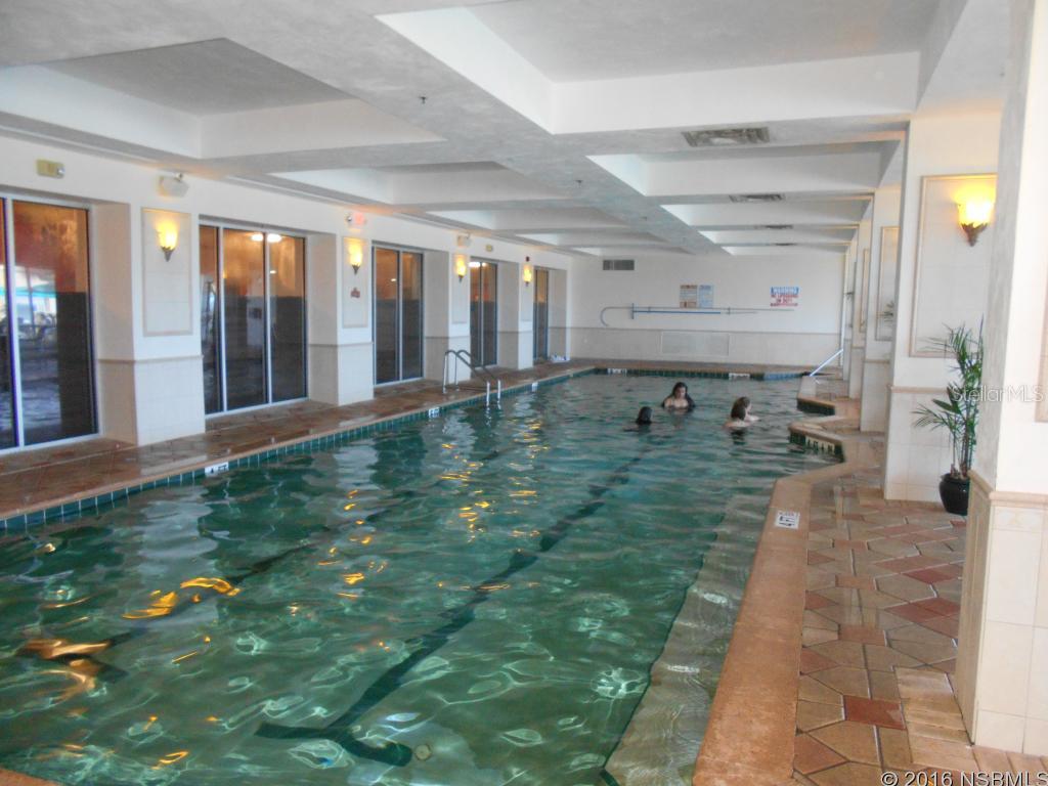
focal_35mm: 26
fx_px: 787
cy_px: 393
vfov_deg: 53.1
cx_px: 524
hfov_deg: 67.3
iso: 560
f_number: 3.2
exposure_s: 1/25
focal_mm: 4.6
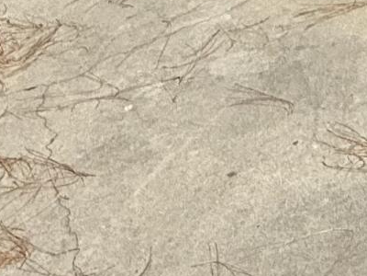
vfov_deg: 10.7
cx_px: 529
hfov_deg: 17.1
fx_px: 1113
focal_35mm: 105
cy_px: -495
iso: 50
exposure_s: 1/2717
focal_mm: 2.22
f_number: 2.2
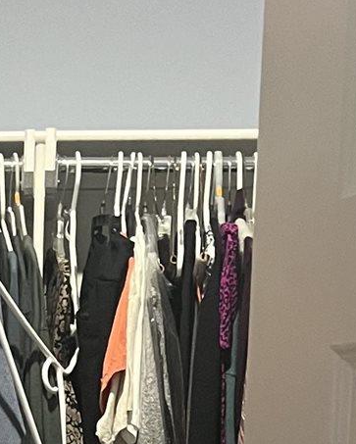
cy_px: 735
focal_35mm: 129
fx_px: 1697
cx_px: -117
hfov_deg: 11.6
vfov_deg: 13.7
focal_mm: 5.1
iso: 400
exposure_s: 1/60
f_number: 1.6
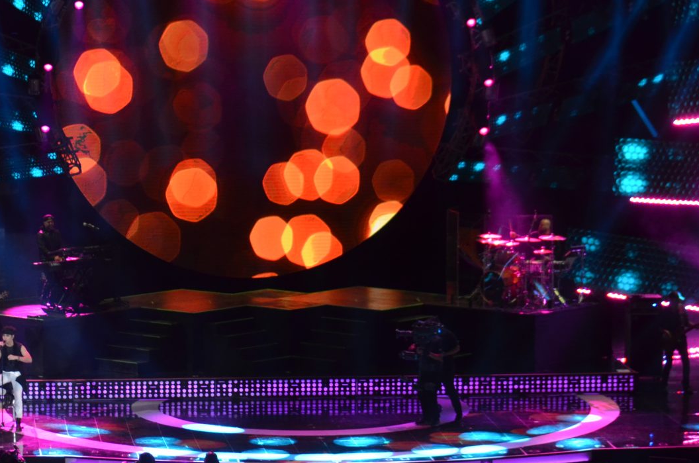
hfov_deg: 12.8
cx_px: 115
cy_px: 269
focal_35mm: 160
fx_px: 3099
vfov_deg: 8.5
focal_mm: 55
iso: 800
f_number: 4
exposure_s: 1/125
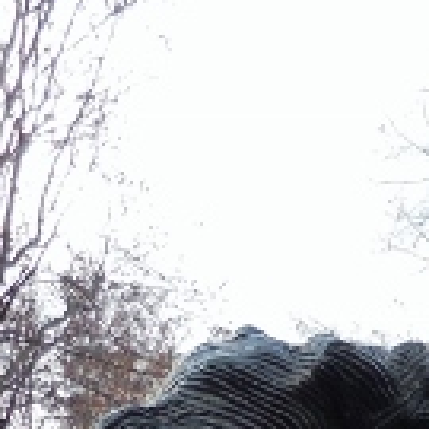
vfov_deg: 13.4
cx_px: 373
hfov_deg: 16.4
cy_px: 937
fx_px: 1472
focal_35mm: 105
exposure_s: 1/200
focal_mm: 4.5
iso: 125
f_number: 3.3
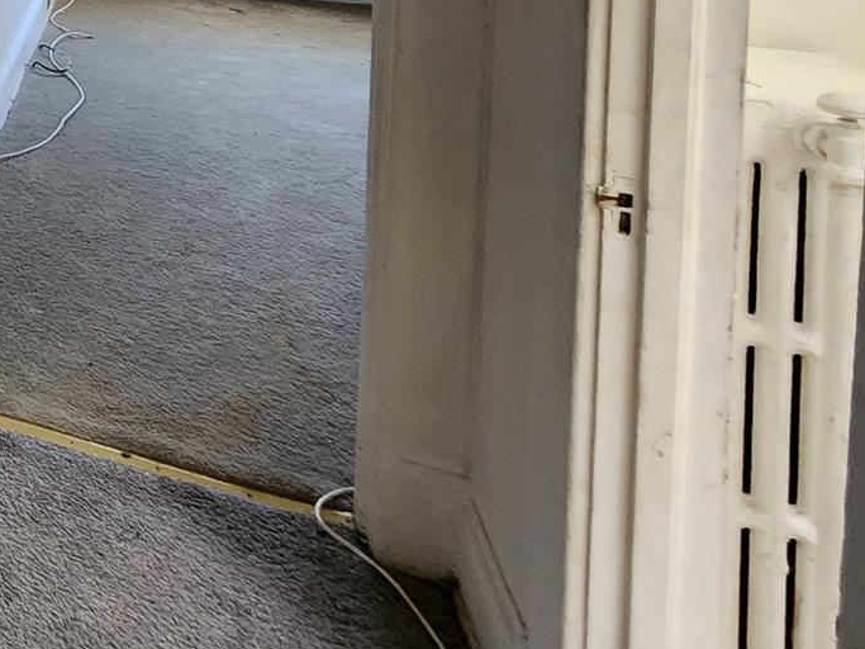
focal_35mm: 39
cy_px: -226
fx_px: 974
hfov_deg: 30.7
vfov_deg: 28.9
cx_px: -379
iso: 320
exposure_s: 1/60
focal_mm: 2.2
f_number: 2.2
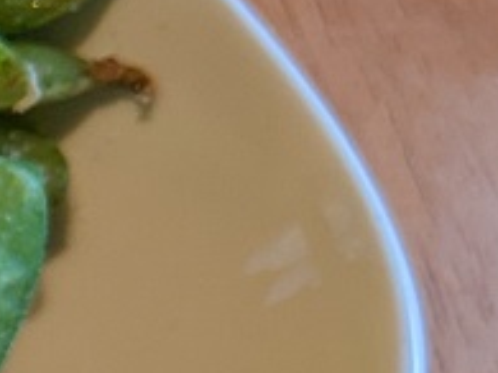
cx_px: -945
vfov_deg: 8.3
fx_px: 2545
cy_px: 442
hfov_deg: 9.2
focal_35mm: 177
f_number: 1.8
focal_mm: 4.44
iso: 68
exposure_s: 1/24
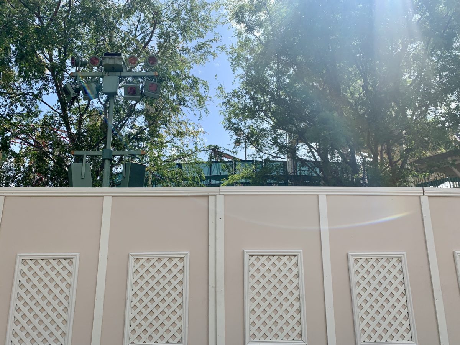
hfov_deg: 67.3
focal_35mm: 26
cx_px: 230
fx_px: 346
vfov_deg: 53.1
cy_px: 172
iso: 25
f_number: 1.8
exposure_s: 1/1585
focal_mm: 4.25
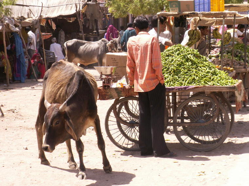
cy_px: 93
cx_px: 124
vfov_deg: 11.7
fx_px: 914
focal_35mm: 127
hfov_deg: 15.5
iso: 50
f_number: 7.1
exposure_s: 1/100
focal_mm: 20.73
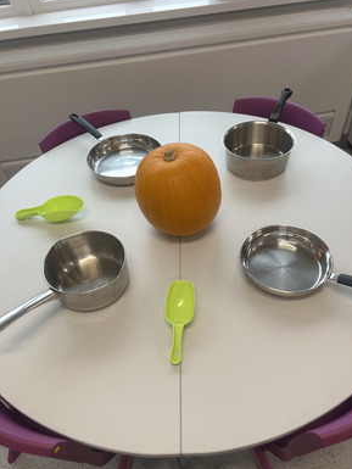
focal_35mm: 27
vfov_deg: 65.3
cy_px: 239
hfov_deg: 51.4
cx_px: 181
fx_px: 366
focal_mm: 5.7
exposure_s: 1/100
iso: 32
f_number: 1.5
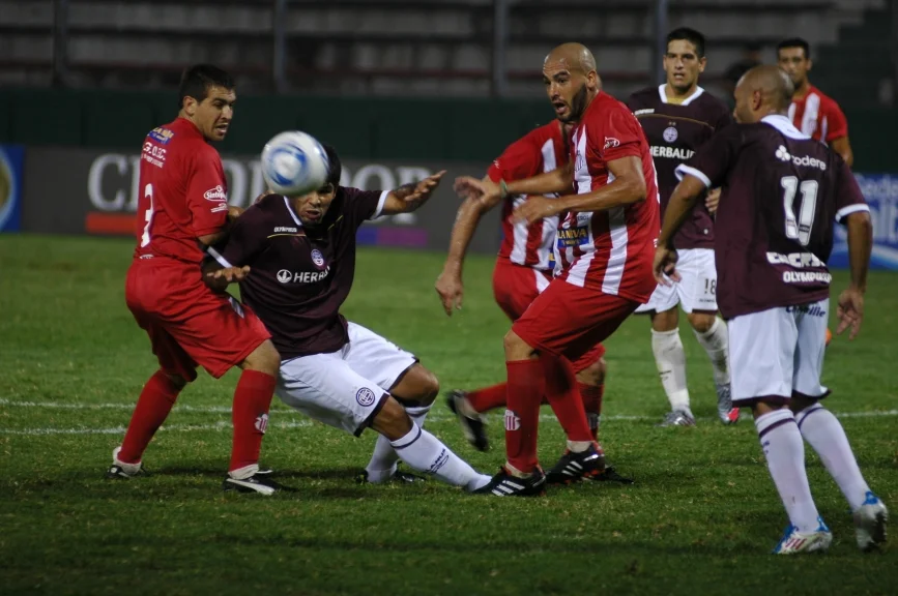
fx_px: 7475
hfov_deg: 6.9
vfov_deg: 4.6
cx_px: 449
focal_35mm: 300
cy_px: 298
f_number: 2.8
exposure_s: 1/200
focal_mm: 200
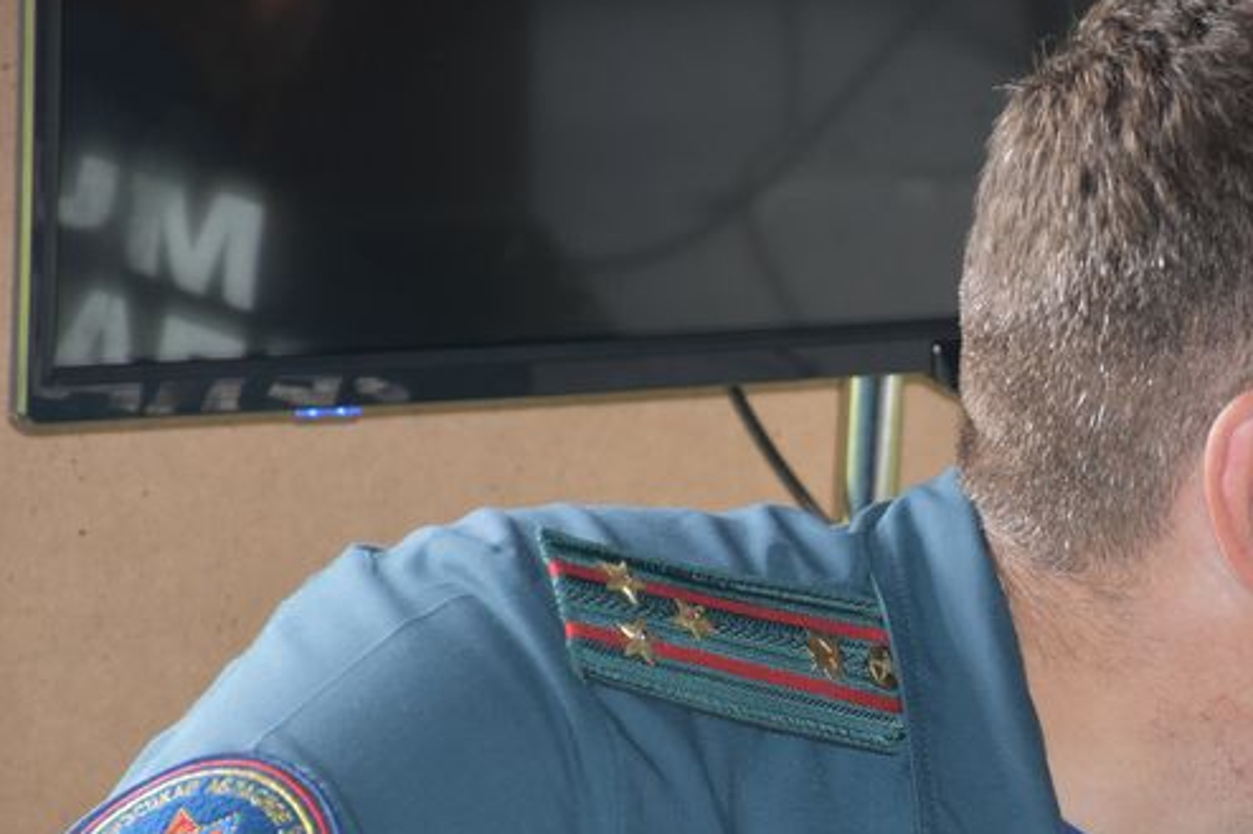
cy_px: 644
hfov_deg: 7.0
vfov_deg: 4.6
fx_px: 10298
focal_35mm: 296
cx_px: 1060
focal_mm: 112
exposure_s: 1/80
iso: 1000
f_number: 5.6
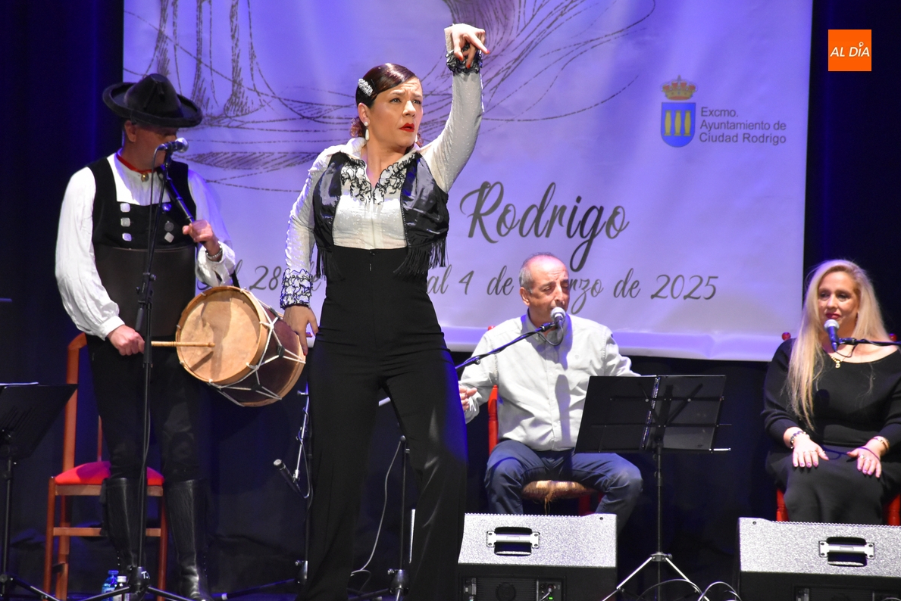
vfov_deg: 6.5
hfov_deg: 9.7
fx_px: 5308
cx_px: 447
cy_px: 303
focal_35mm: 212
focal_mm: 140
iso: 3200
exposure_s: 1/100
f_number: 5.6
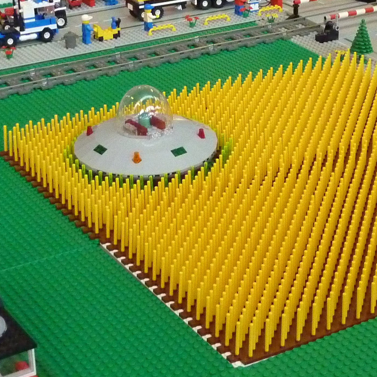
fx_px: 1084
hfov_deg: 19.6
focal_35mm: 88
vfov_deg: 19.7
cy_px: 197
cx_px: 279
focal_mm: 6.1
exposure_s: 1/50
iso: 800
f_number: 3.6
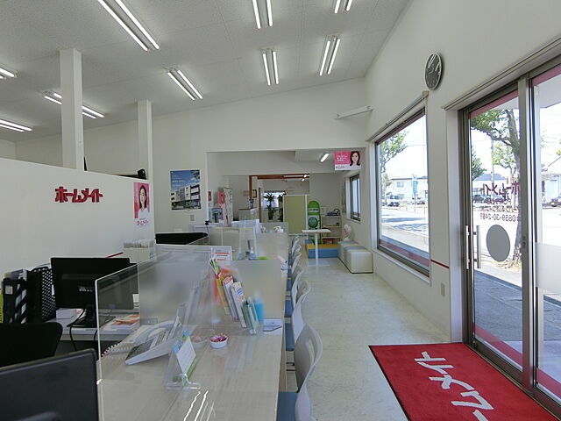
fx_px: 308
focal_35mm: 19
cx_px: 280
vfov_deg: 68.7
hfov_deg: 84.7
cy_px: 210
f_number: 2.7
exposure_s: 1/250
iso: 80
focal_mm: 4.06
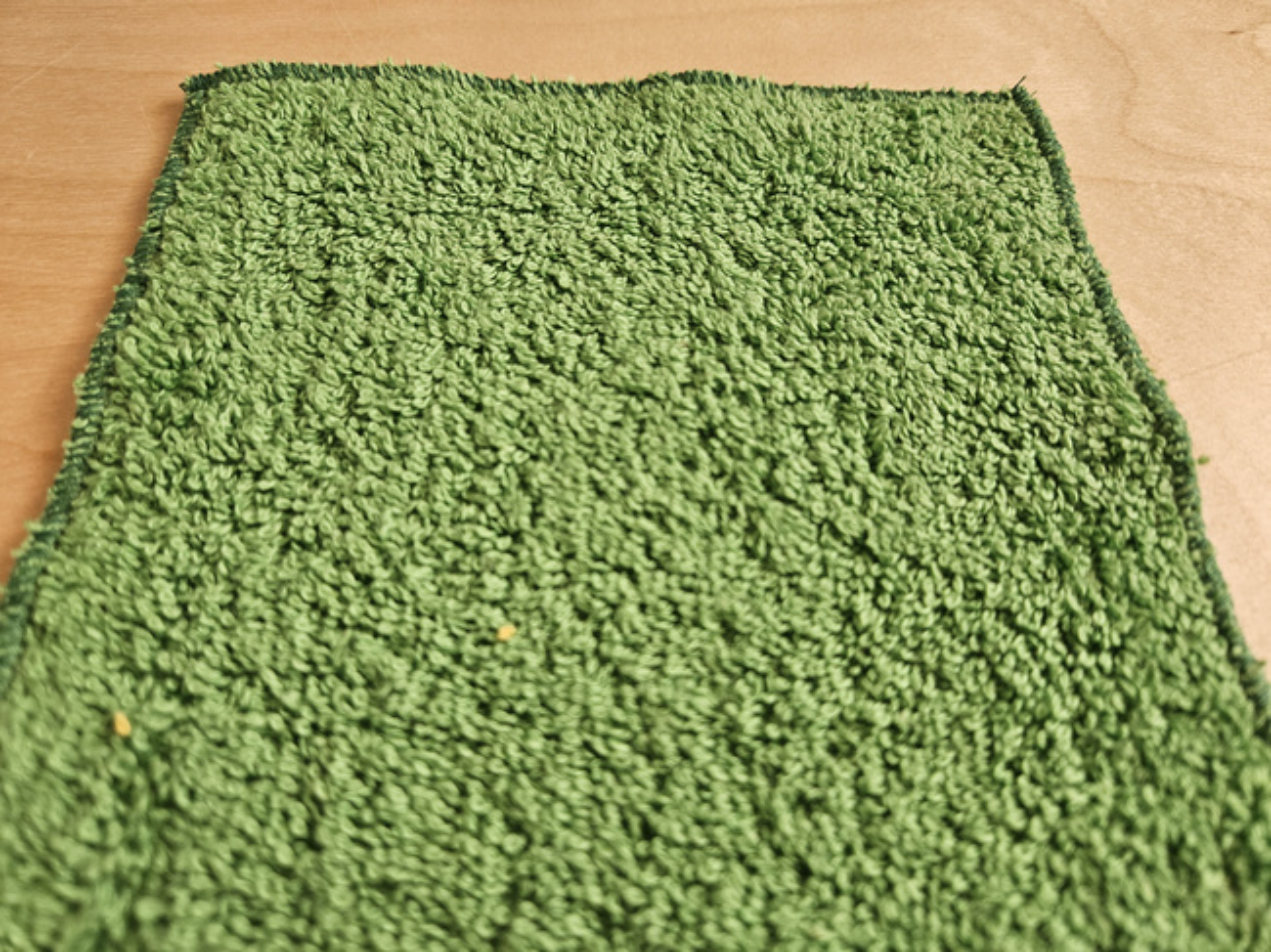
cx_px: 636
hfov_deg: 73.9
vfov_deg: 58.8
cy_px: 476
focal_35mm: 23
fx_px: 844
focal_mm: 5.4
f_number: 1.8
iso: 160
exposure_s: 1/180
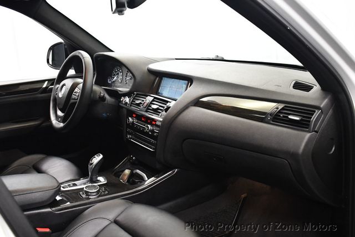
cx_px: 178
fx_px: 355
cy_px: 118
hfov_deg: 53.1
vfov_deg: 36.9
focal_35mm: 36
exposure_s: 1/80
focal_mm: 18
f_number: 3.5
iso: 3200
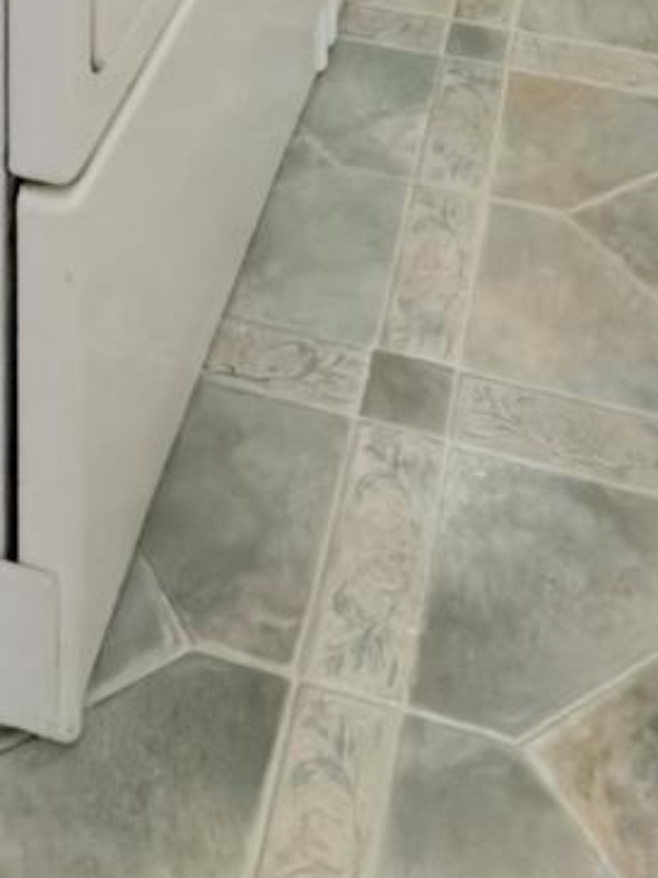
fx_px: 1495
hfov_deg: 24.6
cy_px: -914
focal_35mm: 59
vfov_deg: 18.7
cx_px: 174
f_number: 2.2
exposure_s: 1/30
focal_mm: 2.22
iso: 100
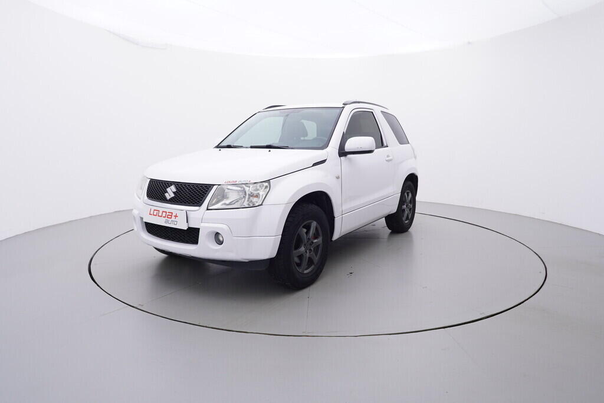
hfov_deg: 77.3
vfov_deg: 56.2
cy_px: 202
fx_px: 378
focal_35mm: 22
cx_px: 302
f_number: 5
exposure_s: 1/80
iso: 200
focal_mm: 15
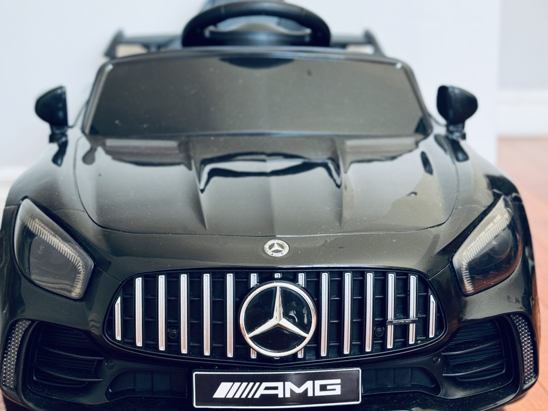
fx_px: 1029
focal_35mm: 65
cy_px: 201
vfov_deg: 22.6
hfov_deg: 29.8
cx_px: 271
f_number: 1.78
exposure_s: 1/74
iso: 100
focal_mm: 6.76
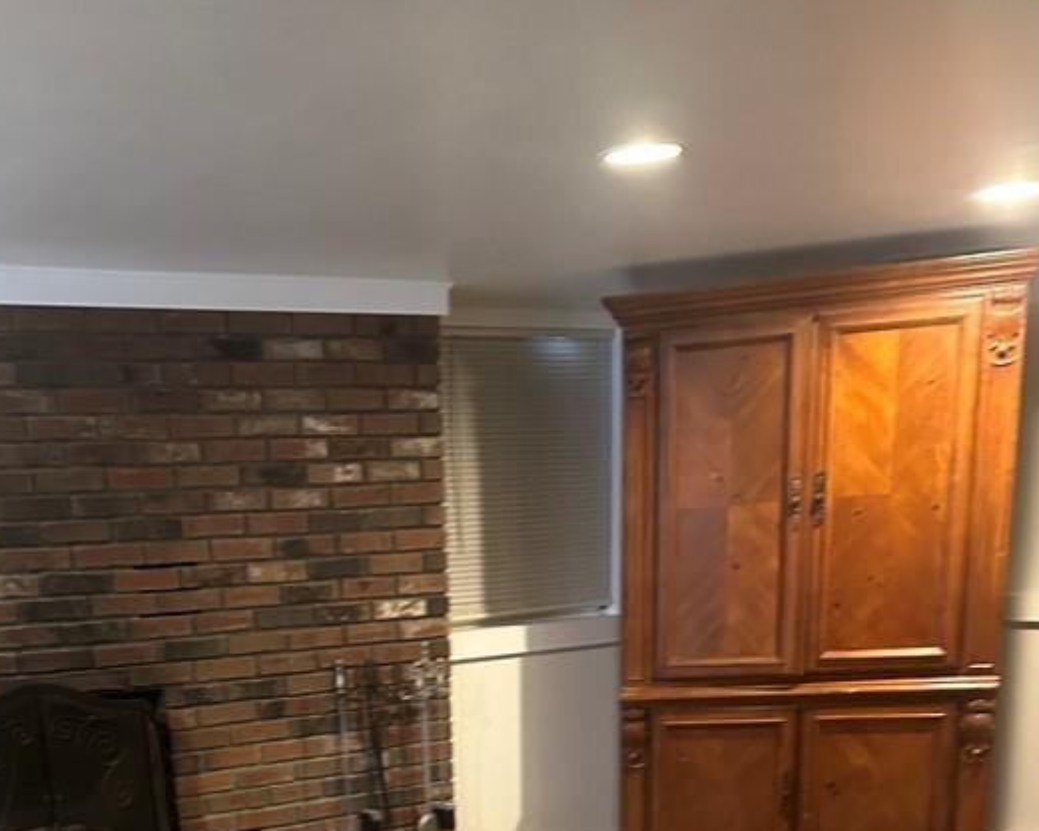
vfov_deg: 28.4
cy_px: 1002
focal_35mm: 46
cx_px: 389
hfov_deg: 40.0
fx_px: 1415
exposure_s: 1/40
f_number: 1.78
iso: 800
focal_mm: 6.86
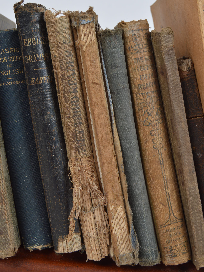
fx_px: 440
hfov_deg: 26.1
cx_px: 103
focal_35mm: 56
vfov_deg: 34.3
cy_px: 128
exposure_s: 1/80
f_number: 9
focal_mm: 34
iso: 100
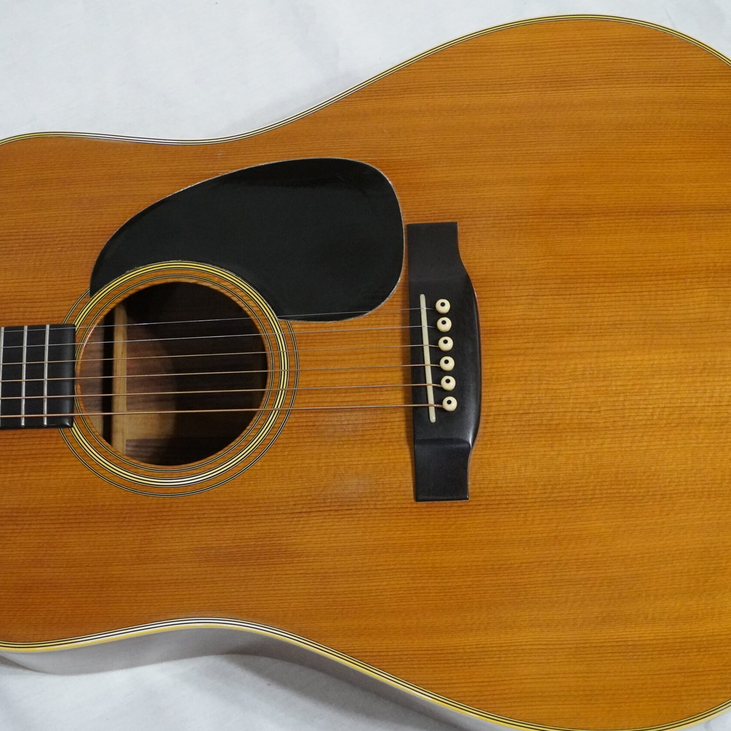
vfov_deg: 25.5
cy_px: 365
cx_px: 320
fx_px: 1616
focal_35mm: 68
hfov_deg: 25.5
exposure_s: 1/125
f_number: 5.6
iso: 6400
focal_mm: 35
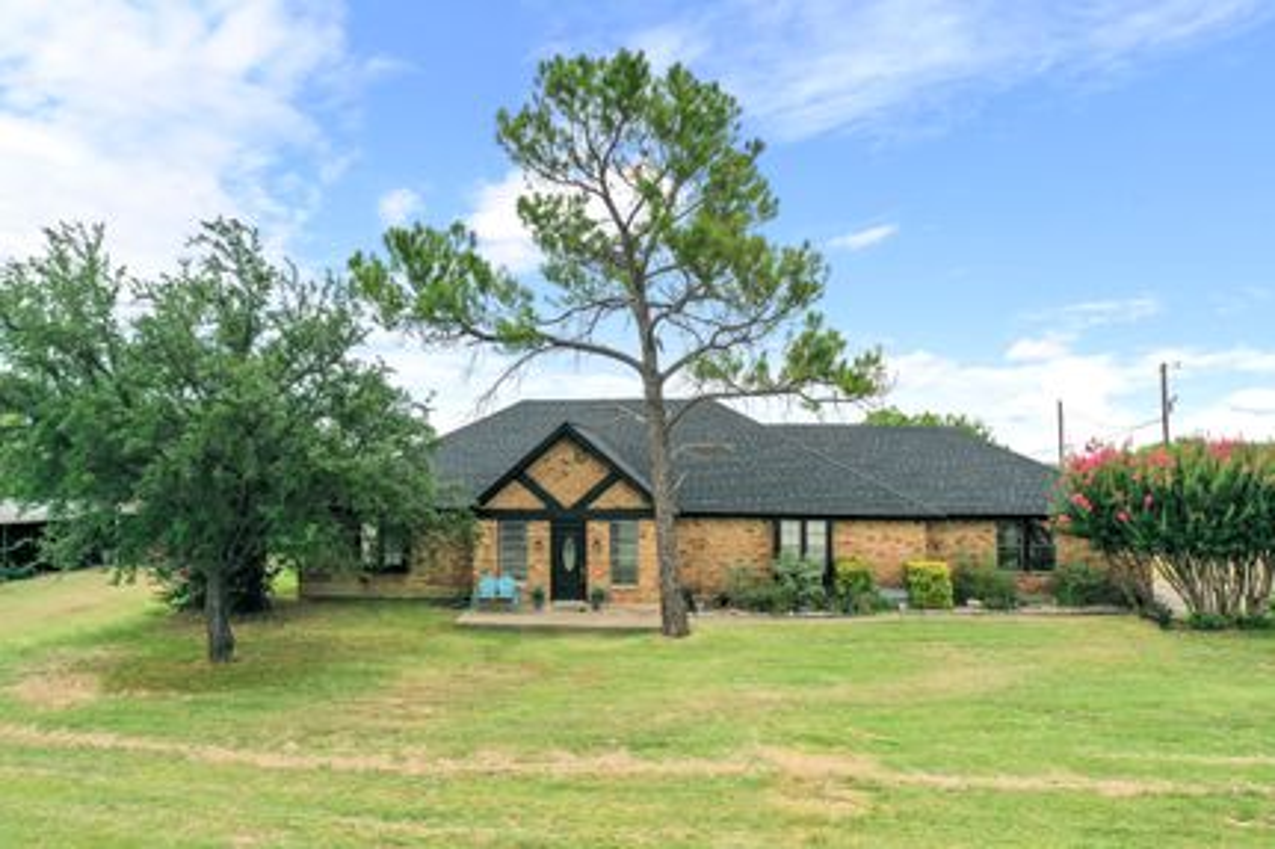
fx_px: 991
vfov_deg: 46.4
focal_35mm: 28
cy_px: 424
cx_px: 638
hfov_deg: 65.5
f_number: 4
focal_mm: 10.26
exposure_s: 1/800
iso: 100
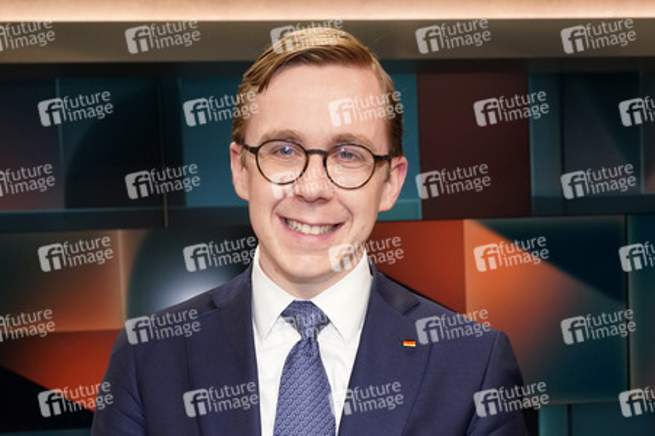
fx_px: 582
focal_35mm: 32
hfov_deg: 58.8
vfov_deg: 41.1
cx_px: 328
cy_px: 218
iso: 2000
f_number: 5.6
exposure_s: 1/125
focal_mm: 32
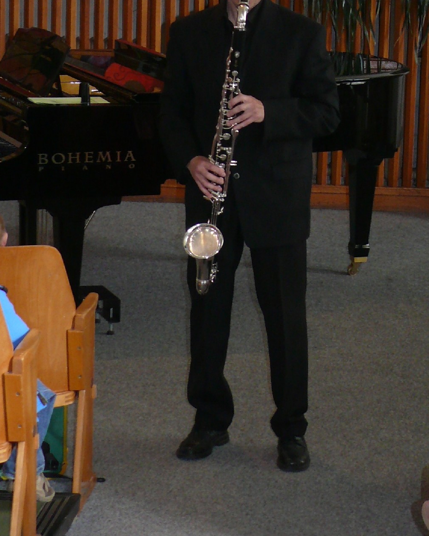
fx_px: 2110
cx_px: 241
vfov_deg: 14.5
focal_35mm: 133
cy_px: 205
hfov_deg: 11.6
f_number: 3.2
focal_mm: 13.8
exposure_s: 1/30
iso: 200
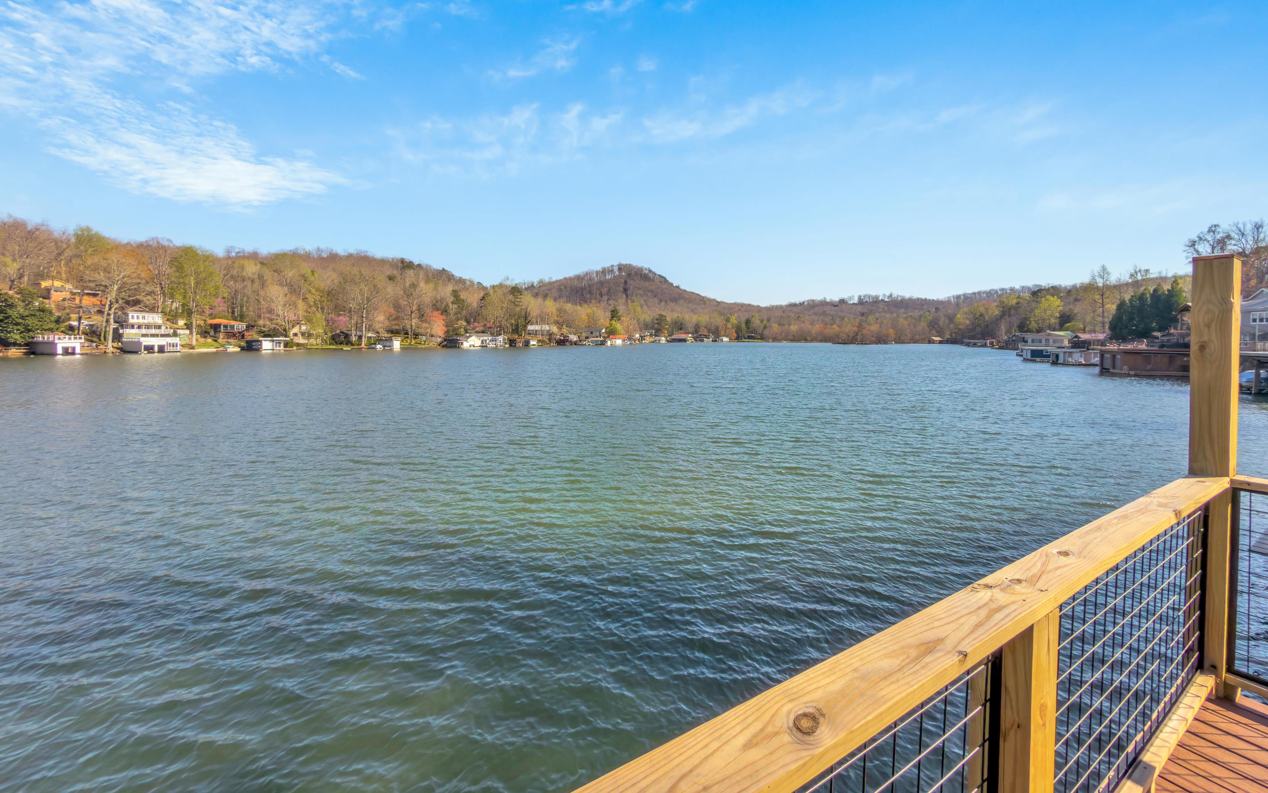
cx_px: 637
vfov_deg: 74.5
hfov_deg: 101.5
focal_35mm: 15
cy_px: 344
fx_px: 518
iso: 16
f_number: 2.2
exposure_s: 1/620
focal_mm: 2.22
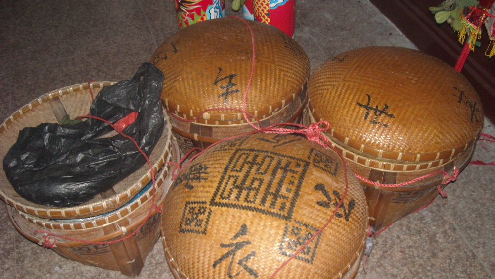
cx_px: 251
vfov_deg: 30.4
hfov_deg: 51.6
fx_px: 512
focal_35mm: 39
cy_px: 166
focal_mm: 5.7
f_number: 2.8
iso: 200
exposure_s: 1/60
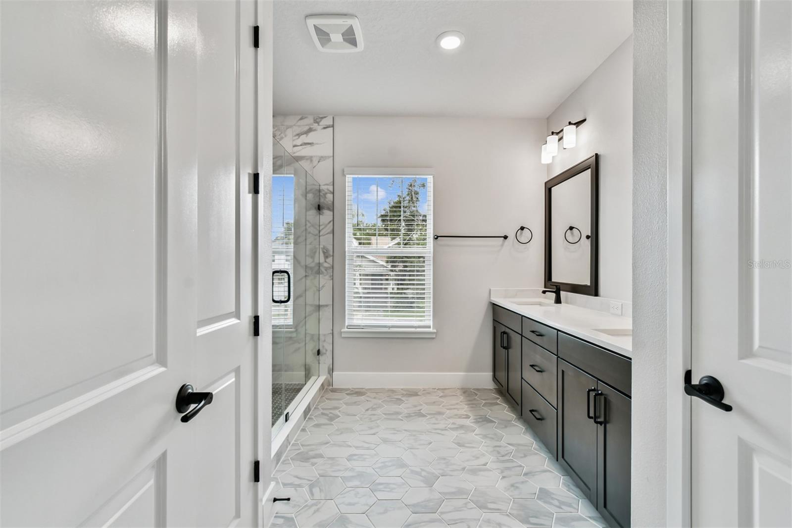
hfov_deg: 100.4
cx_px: 396
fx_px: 330
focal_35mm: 15
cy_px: 264
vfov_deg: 77.3
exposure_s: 1/20
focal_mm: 10
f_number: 7.1
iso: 100
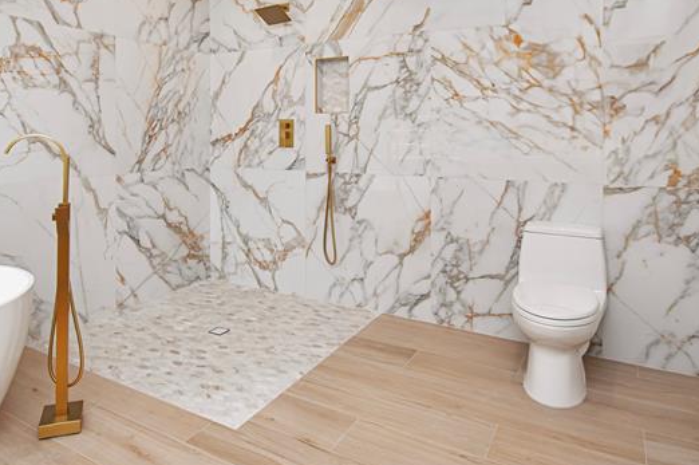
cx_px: 296
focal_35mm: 23
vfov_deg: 53.3
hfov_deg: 75.7
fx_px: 446
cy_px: 134
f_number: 5.6
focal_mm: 10
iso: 500
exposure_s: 1/125
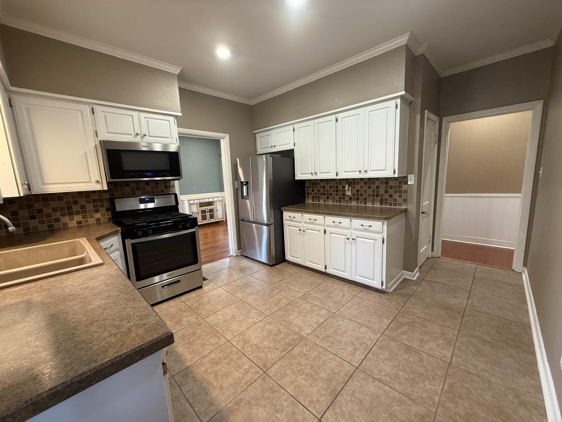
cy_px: 211
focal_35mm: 14
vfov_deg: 85.7
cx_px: 281
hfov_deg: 102.1
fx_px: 227
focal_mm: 2.22
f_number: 2.2
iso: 250
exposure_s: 1/60
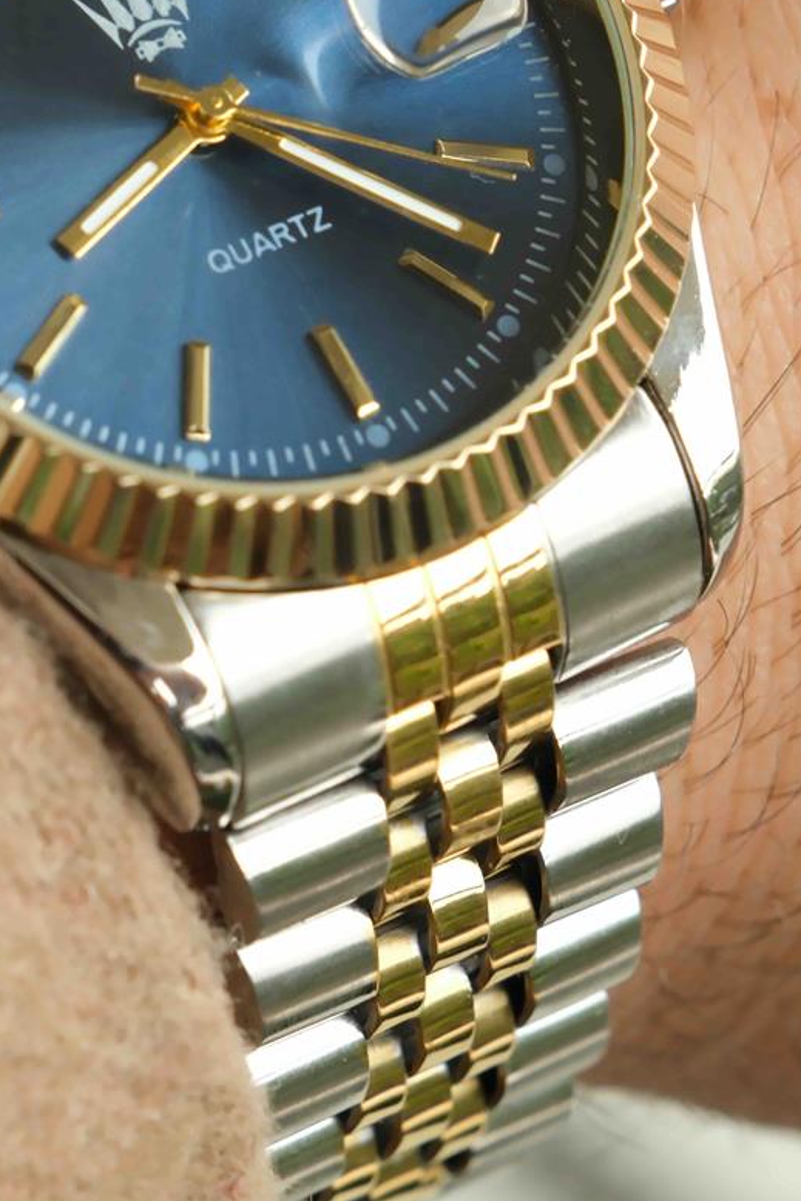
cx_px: 188
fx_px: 7405
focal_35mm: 222
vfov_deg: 9.2
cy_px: 252
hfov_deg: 6.2
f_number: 8
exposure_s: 1/40
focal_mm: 80
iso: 250
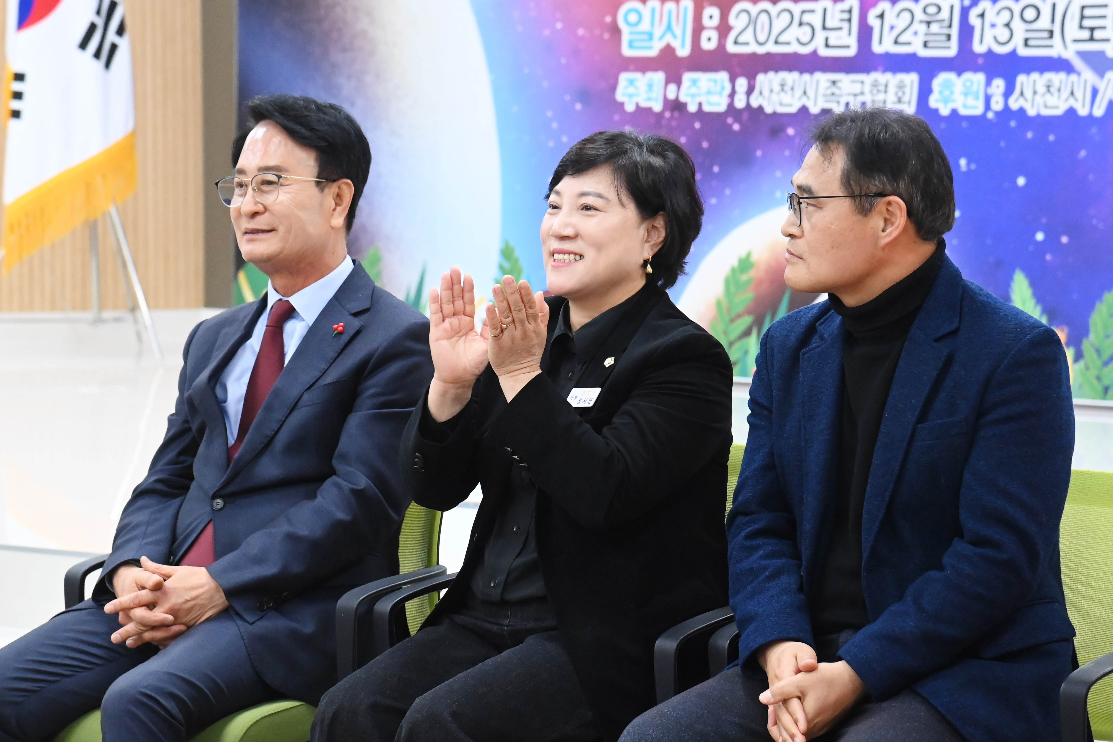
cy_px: 371
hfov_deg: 18.6
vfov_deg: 12.5
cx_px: 556
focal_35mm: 110
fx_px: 3401
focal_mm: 110
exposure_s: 1/250
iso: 6400
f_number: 6.3
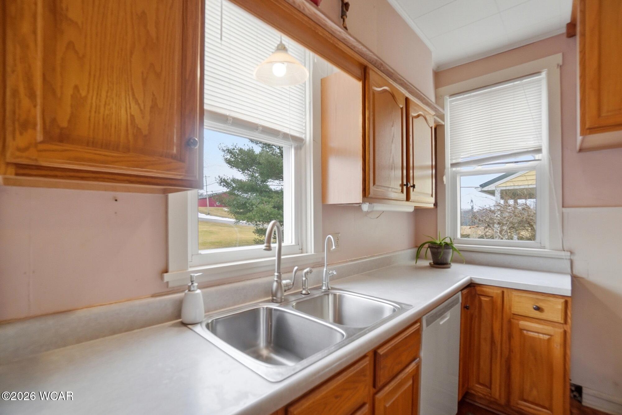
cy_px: 208
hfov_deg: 100.4
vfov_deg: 77.3
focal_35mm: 15
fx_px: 259
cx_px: 311
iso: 125
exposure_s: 1/500
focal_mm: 10
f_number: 5.6
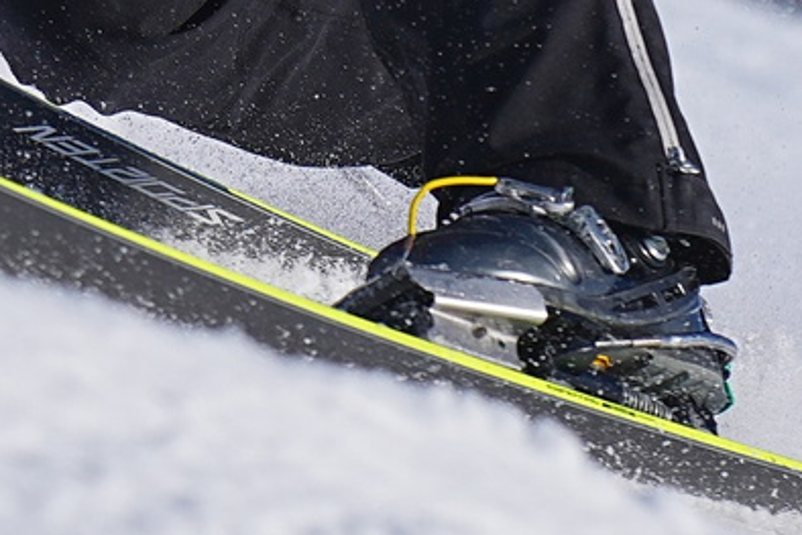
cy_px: -825
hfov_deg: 2.6
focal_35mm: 786
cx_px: 285
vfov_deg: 1.7
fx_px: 17516
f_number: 2.8
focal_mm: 121
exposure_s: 1/5000
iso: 100
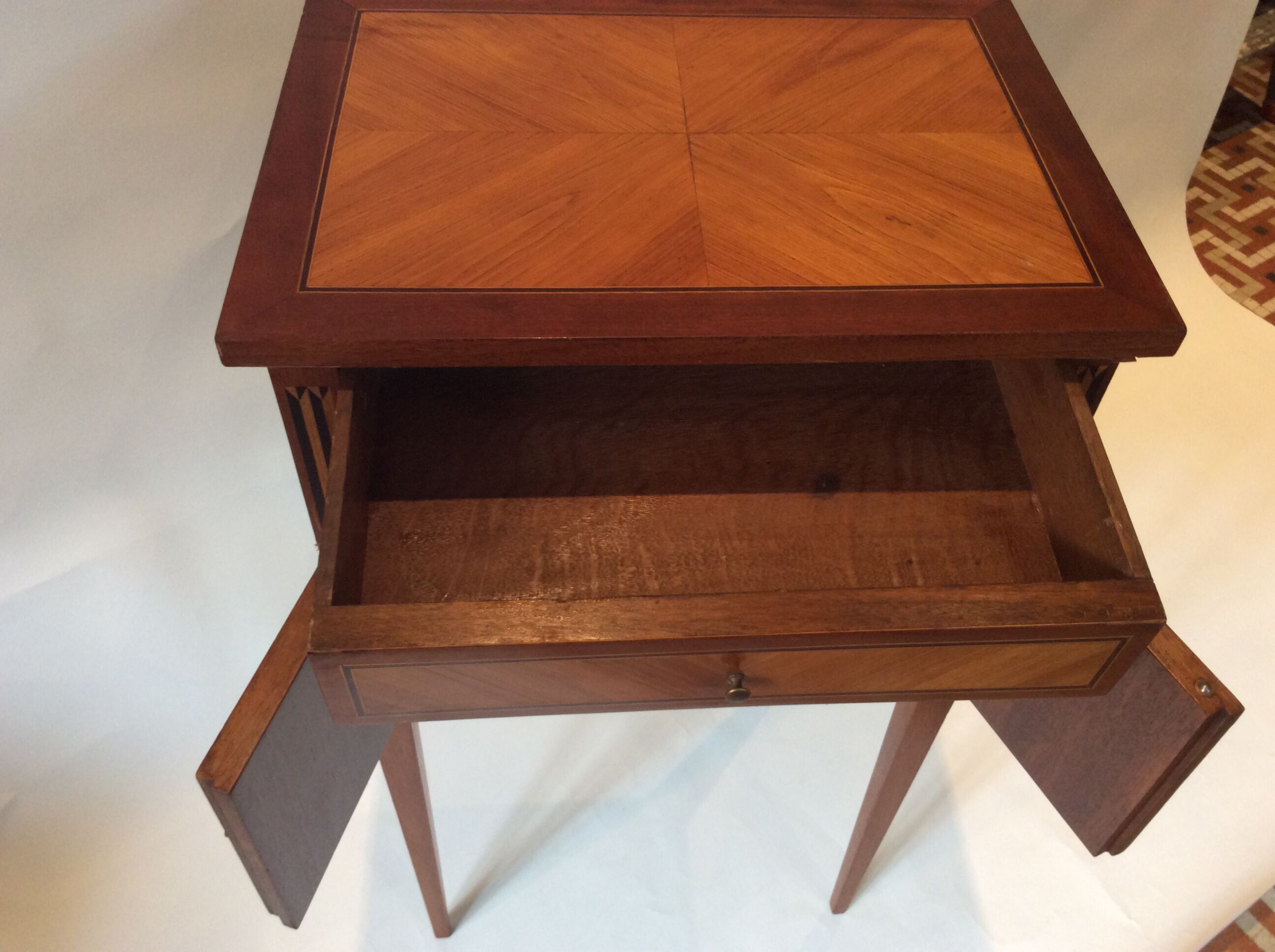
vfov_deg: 44.1
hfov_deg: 56.9
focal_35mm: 32
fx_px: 1177
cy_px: 476
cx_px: 638
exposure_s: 1/25
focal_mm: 3.3
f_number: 2.4
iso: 100
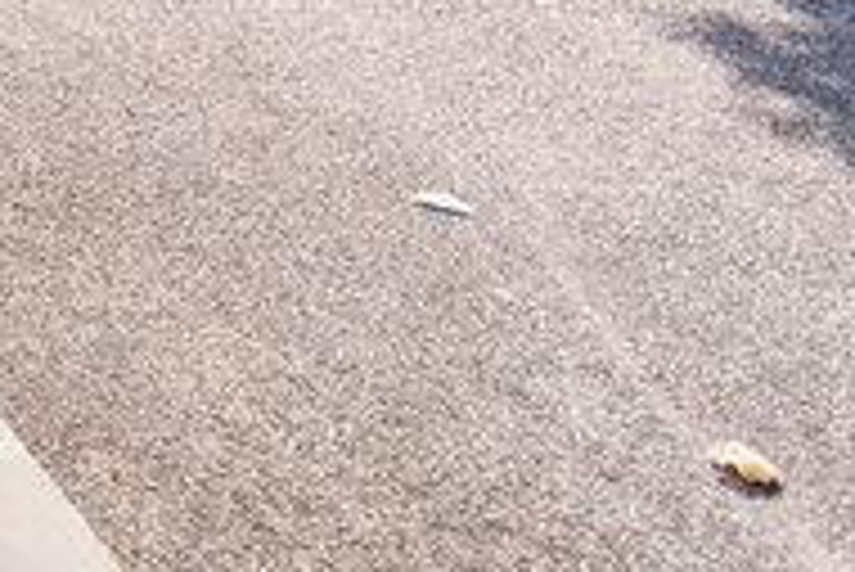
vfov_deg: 12.4
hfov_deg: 15.8
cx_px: -1066
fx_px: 1996
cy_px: -844
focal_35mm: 84
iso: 100
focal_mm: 16
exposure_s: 1/200
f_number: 5.6
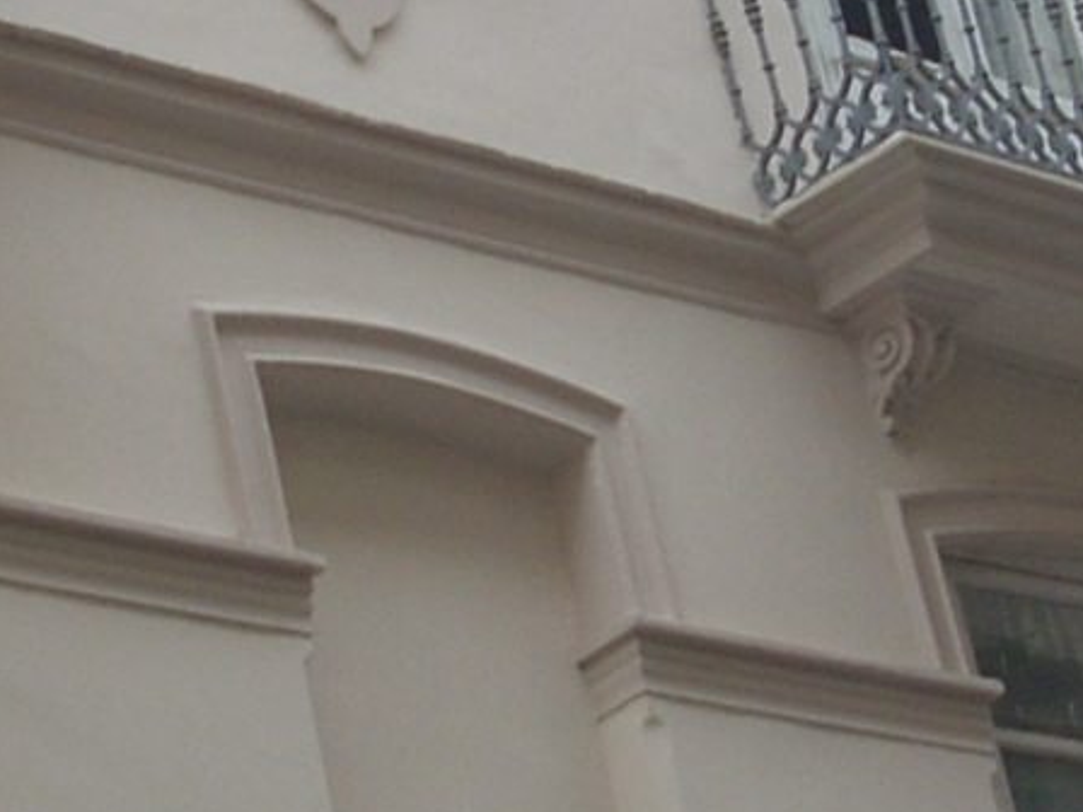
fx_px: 5287
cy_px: 109
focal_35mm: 169
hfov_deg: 11.7
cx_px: 571
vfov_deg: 8.8
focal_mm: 6.2
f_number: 2.8
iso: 64
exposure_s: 1/285
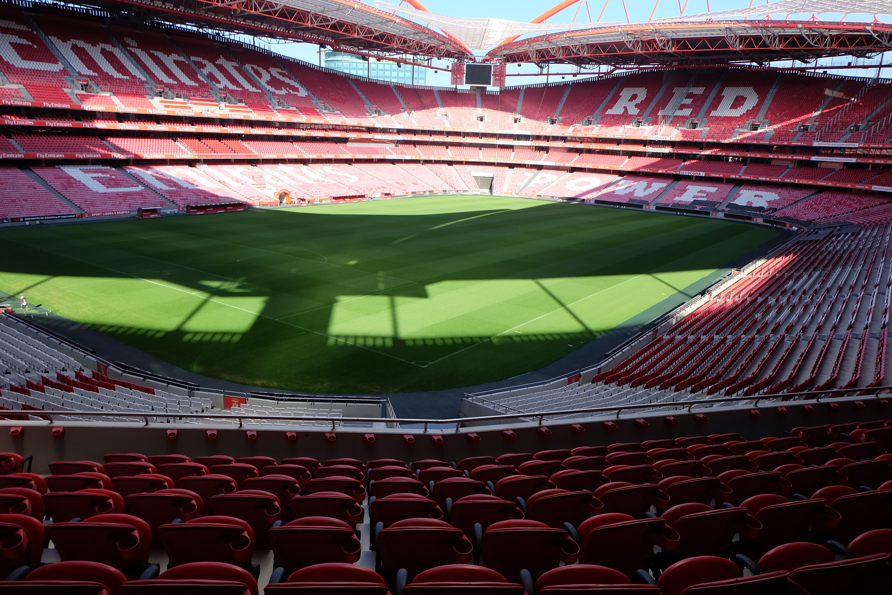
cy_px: 298
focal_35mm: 24
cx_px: 446
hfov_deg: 73.7
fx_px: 595
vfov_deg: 53.1
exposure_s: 1/400
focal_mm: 16
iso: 400
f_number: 5.6
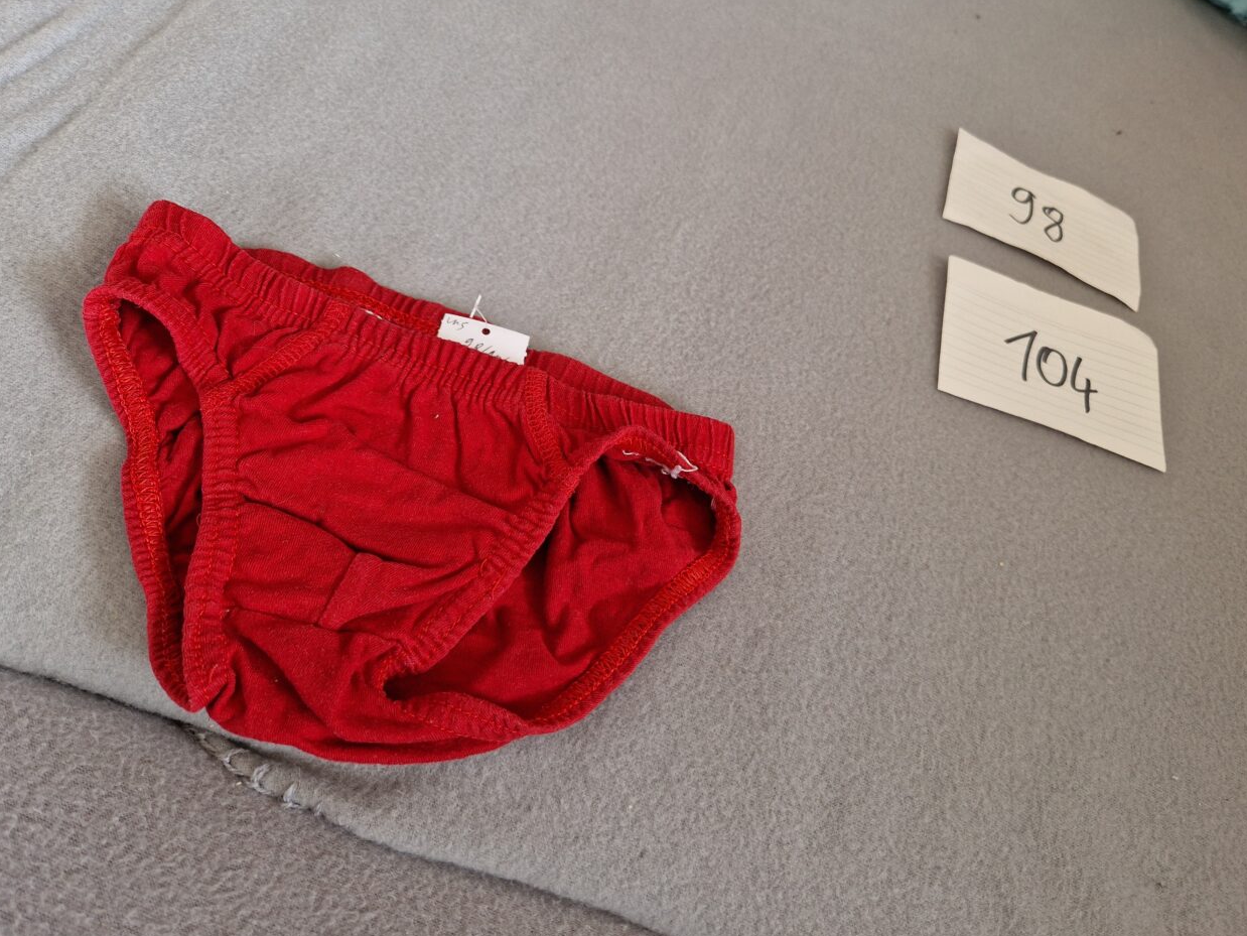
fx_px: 937
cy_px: 423
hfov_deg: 67.2
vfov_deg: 53.0
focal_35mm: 26
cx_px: 667
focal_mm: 5.4
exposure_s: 1/50
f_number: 1.8
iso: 160
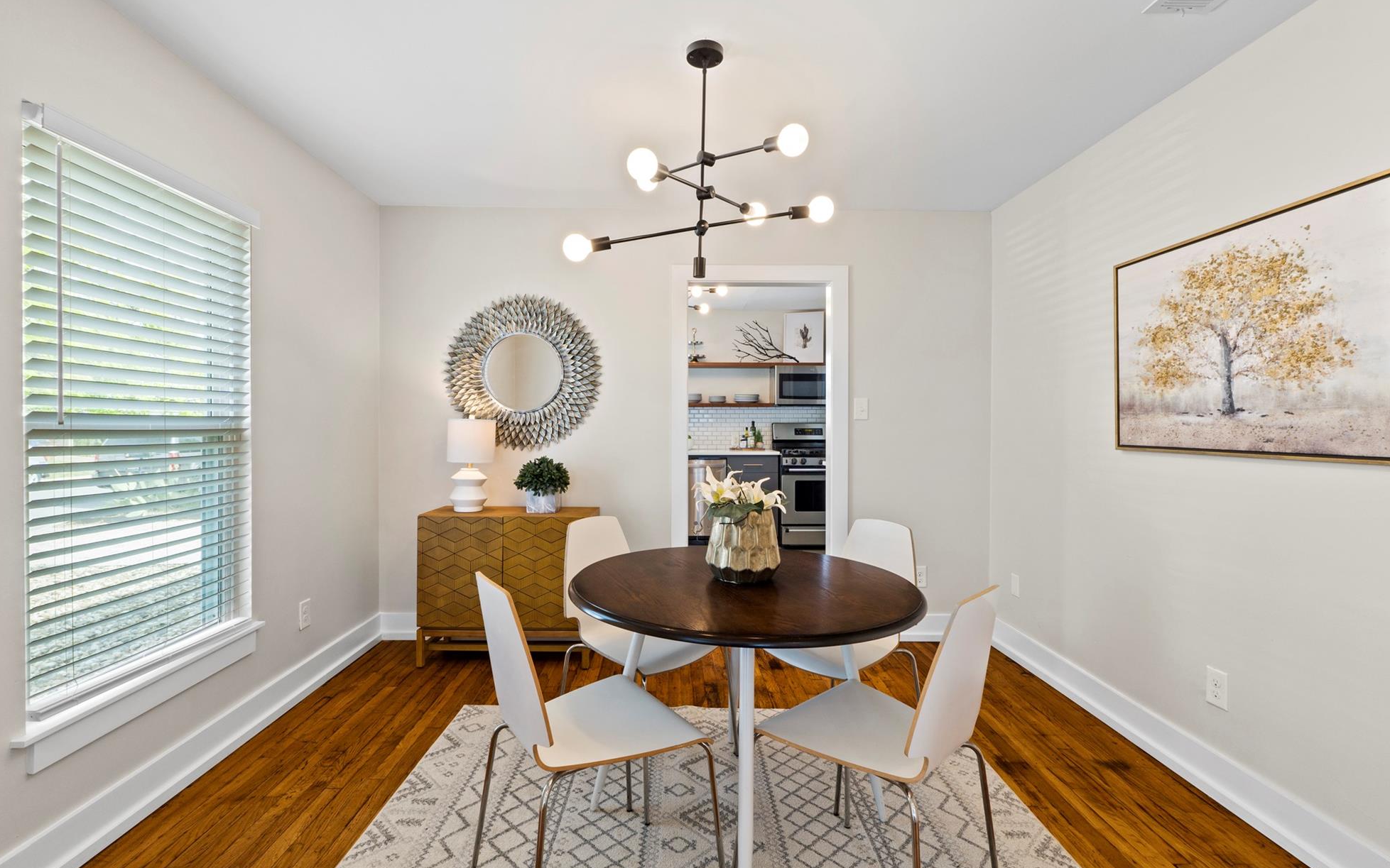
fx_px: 606
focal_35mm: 16
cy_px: 448
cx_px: 685
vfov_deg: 71.2
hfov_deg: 97.8
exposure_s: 2
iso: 250
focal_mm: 10
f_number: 11
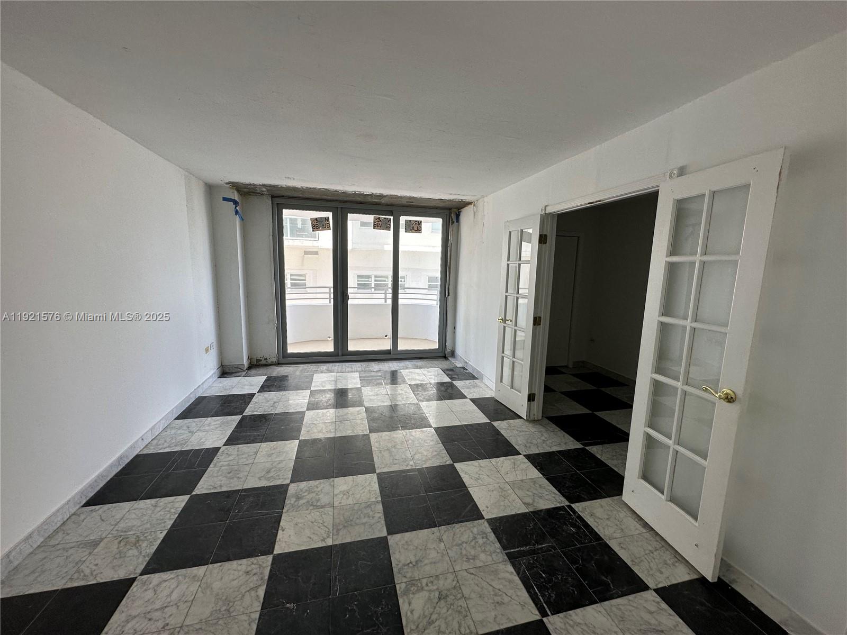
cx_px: 424
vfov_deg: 85.7
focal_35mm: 14
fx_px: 343
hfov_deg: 102.1
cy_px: 318
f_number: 2.2
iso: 64
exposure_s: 1/120
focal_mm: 2.22
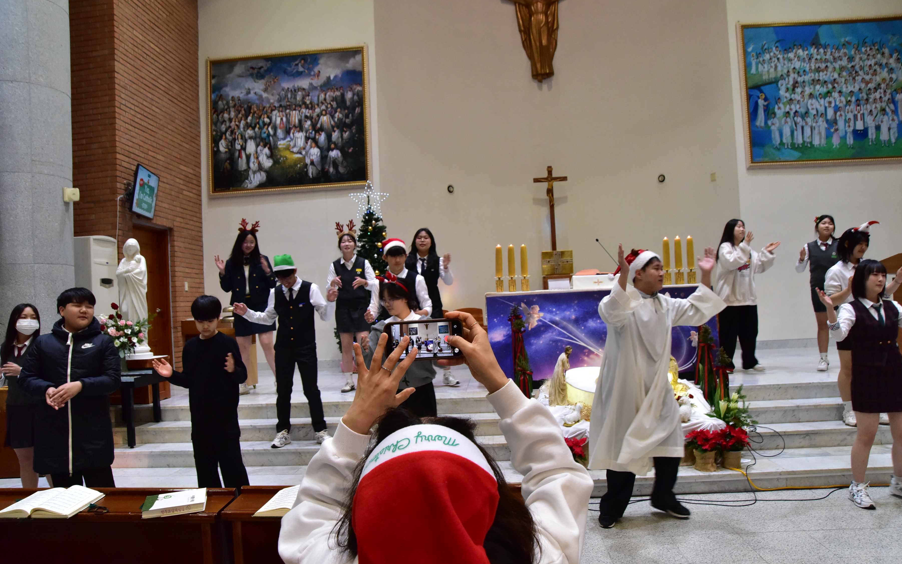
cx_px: 461
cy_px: 285
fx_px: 615
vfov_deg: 49.3
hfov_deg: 72.5
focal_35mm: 25
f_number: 10
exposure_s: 1/100
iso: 4000
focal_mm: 24
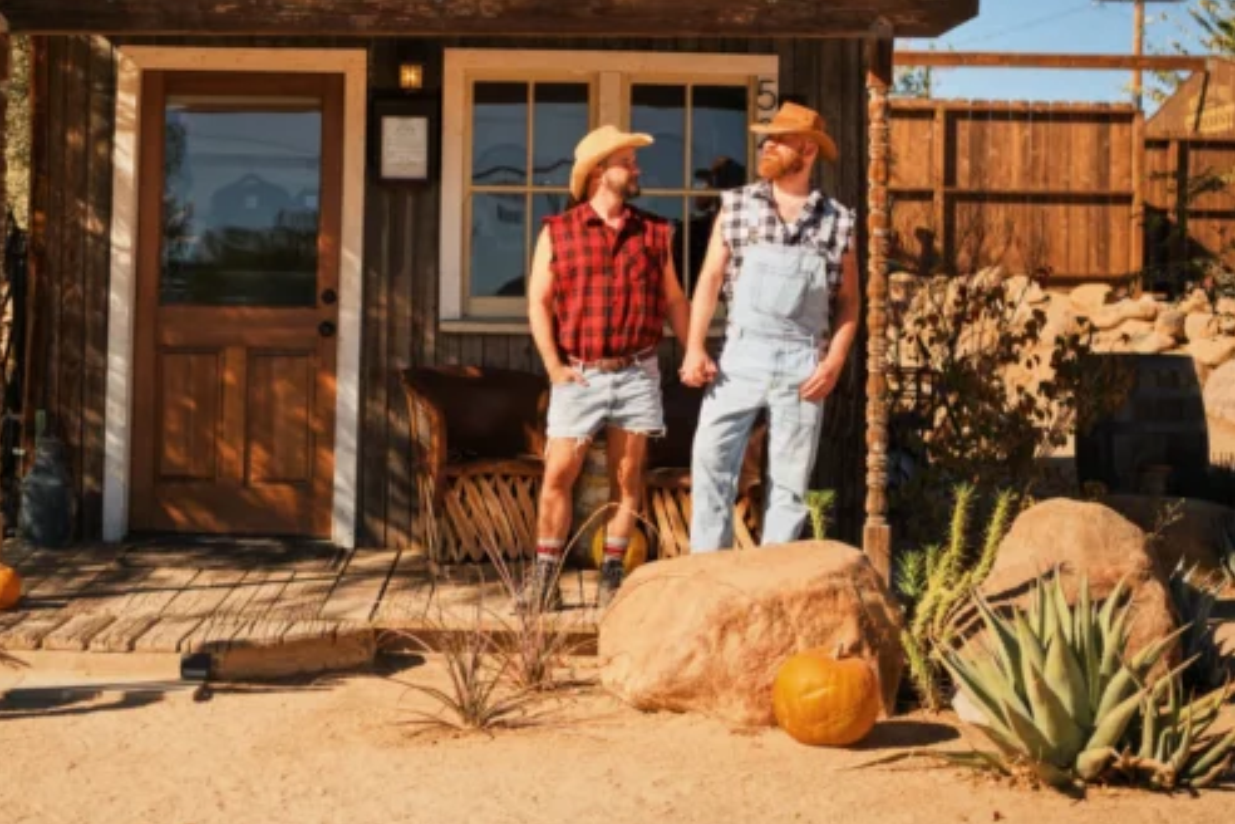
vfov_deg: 21.0
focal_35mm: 64
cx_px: 417
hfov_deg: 31.2
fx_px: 2195
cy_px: 196
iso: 125
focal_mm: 27
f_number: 1.4
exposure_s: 1/3500
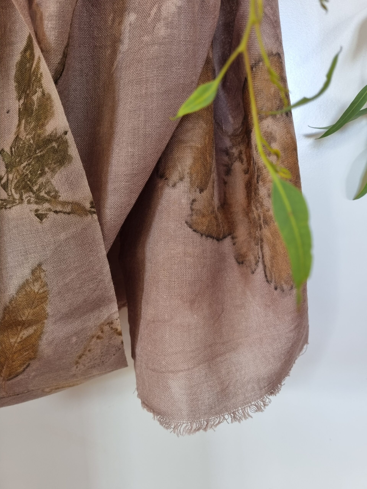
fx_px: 368
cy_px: 244
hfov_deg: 53.1
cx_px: 184
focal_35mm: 26
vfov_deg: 67.3
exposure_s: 1/100
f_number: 1.8
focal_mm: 5.4
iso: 160
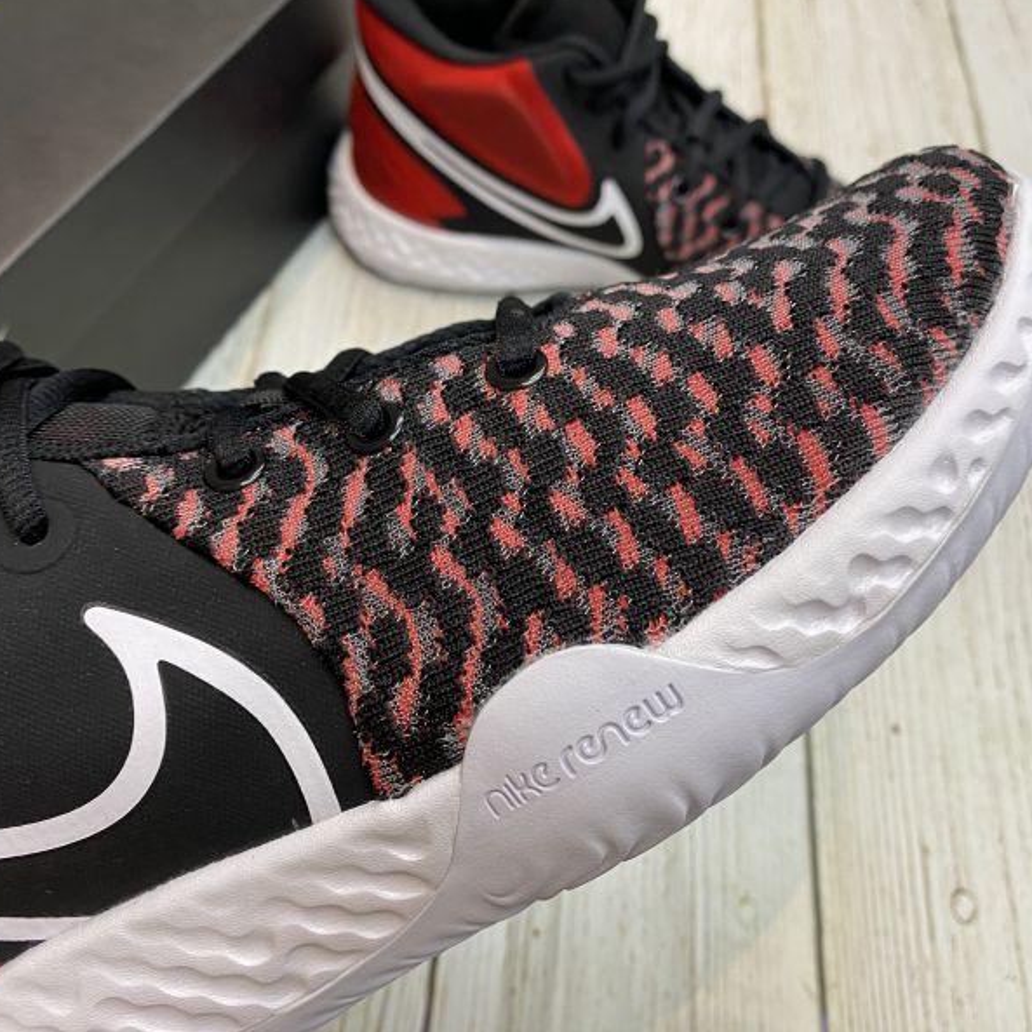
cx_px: 560
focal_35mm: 31
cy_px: 512
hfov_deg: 52.5
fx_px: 1046
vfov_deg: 52.5
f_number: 1.8
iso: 64
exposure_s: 1/50
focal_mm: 4.25
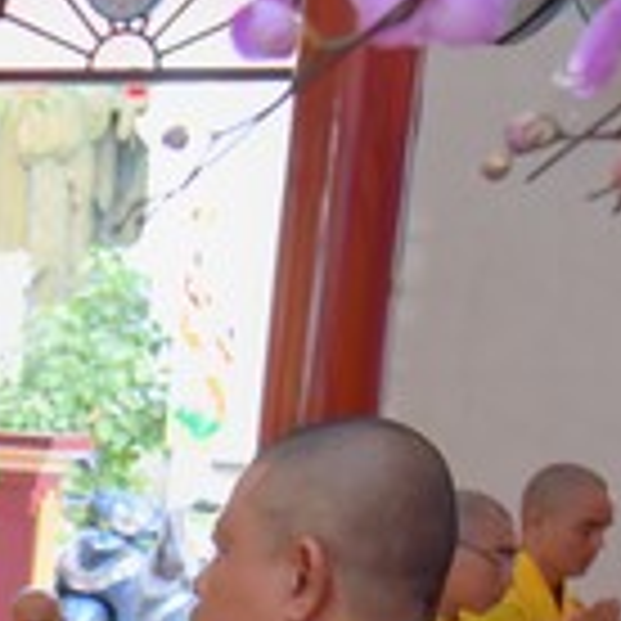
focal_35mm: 176
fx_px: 3572
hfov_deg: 9.4
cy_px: 857
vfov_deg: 9.7
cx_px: -536
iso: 1250
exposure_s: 1/160
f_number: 5.6
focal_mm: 44
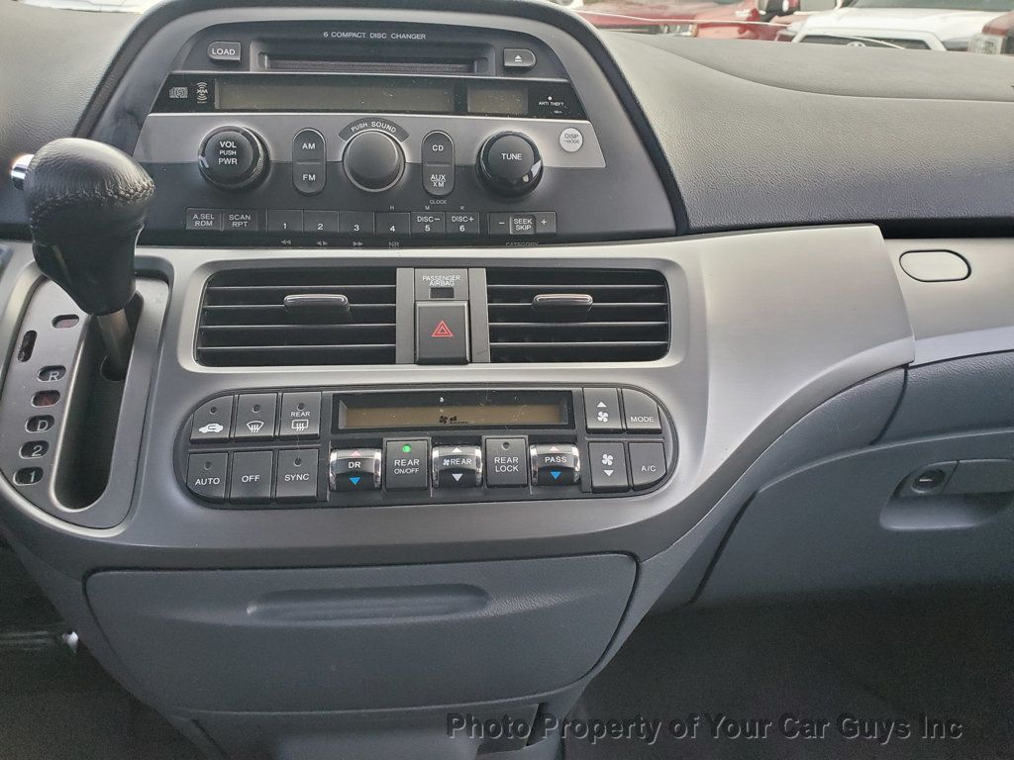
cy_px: 380
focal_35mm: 26
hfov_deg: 67.3
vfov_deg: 53.1
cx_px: 507
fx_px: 762
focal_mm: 4.3
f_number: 2.4
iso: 400
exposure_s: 1/120
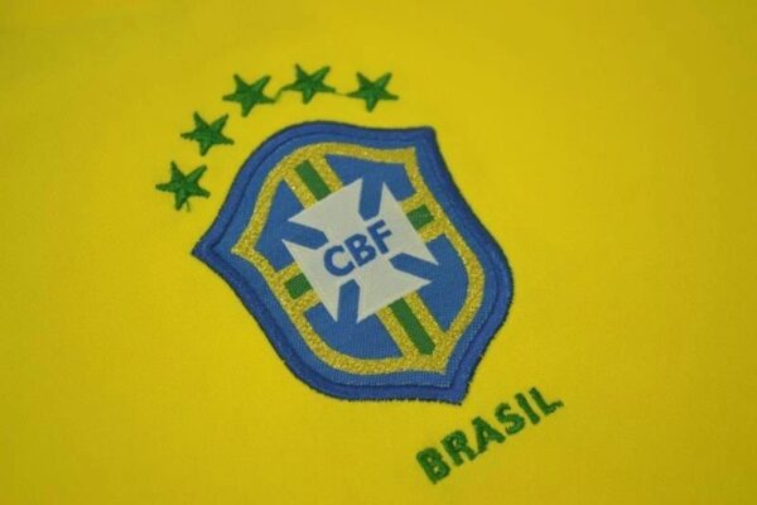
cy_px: 252
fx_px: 1640
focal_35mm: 78
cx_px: 378
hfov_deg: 26.0
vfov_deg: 17.5
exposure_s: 1/100
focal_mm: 52
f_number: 5.6
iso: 200
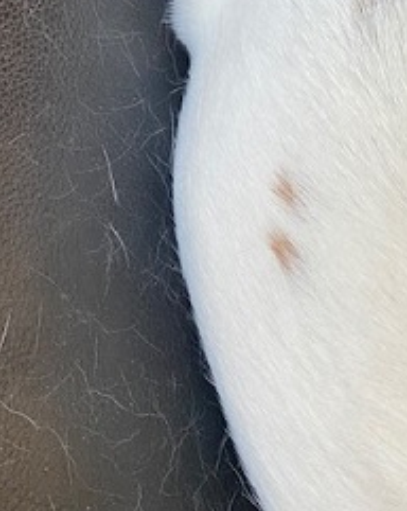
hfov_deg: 27.1
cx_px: 47
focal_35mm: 54
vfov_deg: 33.3
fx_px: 815
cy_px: 72
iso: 125
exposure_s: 1/95
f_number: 1.8
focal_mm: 4.25
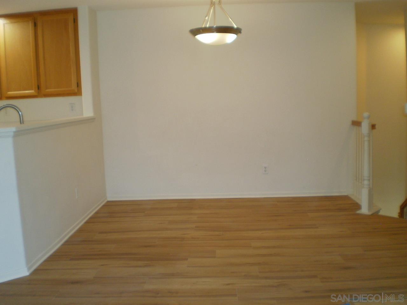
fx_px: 423
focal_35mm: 36
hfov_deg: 51.4
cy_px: 152
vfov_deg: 39.7
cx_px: 204
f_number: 3.1
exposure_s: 1/30
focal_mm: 6.3
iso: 160
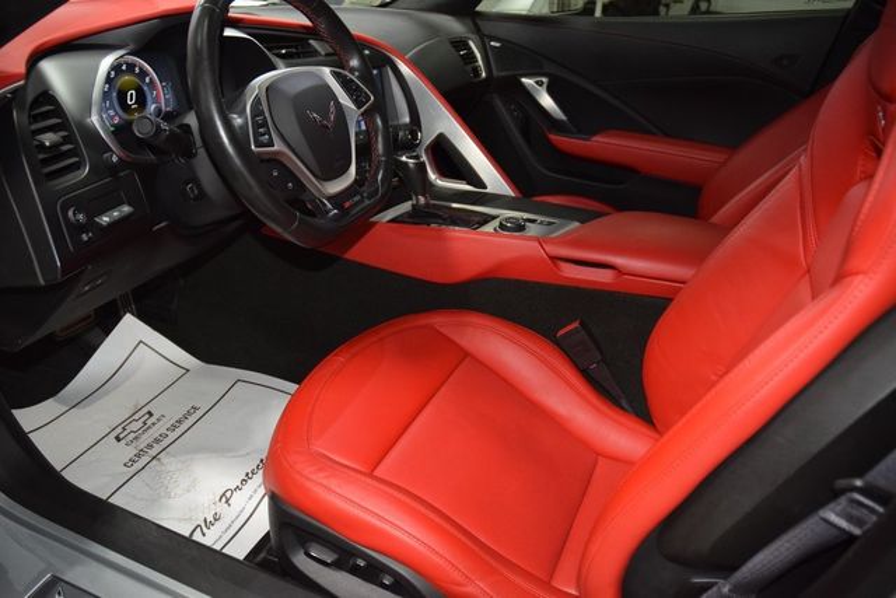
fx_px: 672
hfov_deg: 67.4
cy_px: 299
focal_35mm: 27
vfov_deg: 48.0
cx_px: 448
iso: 2000
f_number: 3.5
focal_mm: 18
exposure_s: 1/100
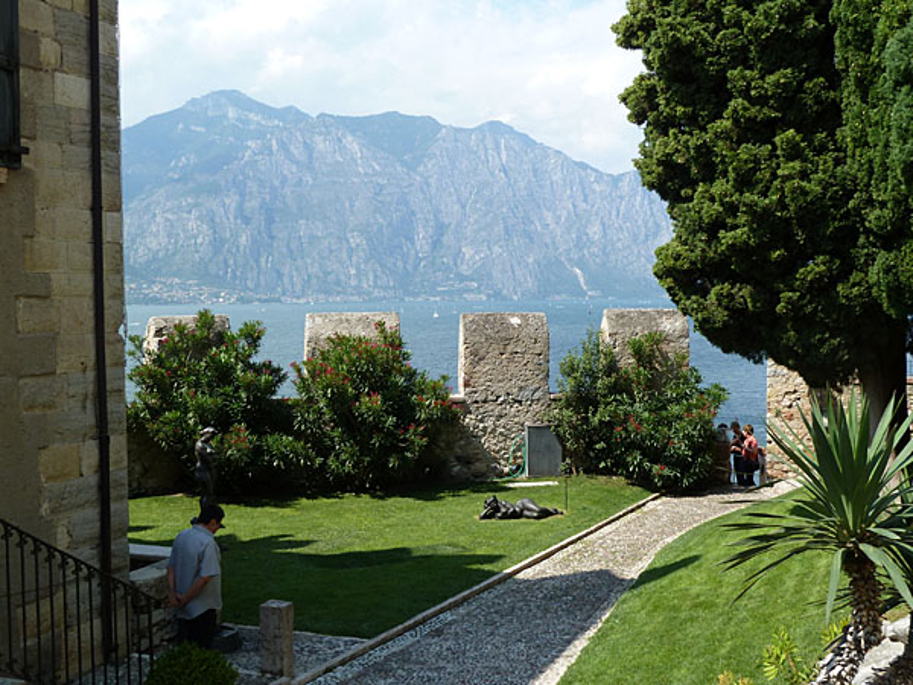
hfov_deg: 42.9
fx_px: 1161
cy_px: 342
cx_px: 456
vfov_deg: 32.9
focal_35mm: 44
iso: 80
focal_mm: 7.3
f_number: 4
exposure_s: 1/400
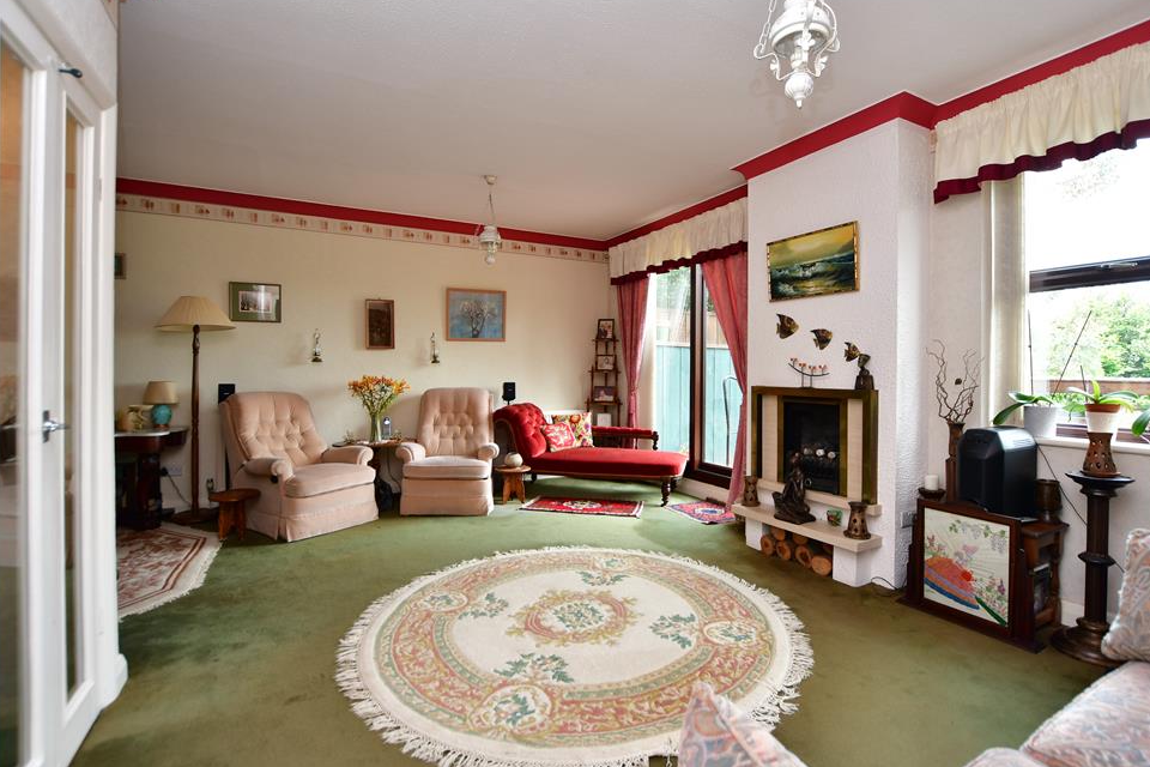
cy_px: 373
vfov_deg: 73.7
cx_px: 603
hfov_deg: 96.7
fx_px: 511
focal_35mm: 16
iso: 160
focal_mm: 10
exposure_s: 1/40
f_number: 4.5
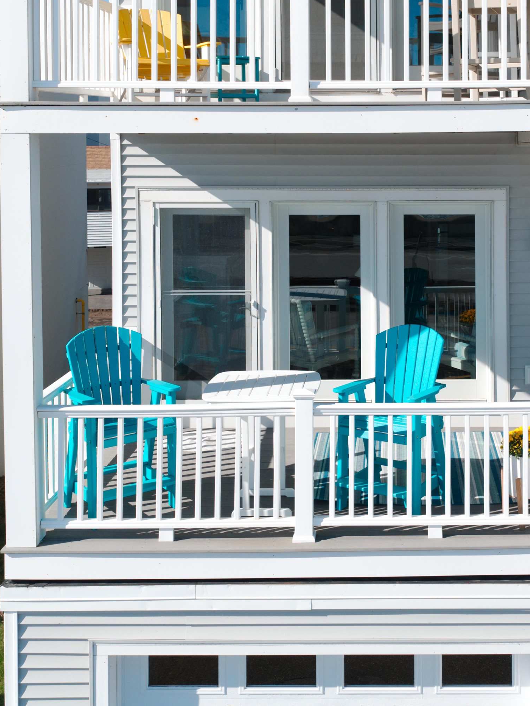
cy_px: 350
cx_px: 407
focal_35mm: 41
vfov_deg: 45.8
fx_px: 837
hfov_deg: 34.3
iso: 250
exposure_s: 1/3200
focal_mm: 14.4
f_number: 2.8
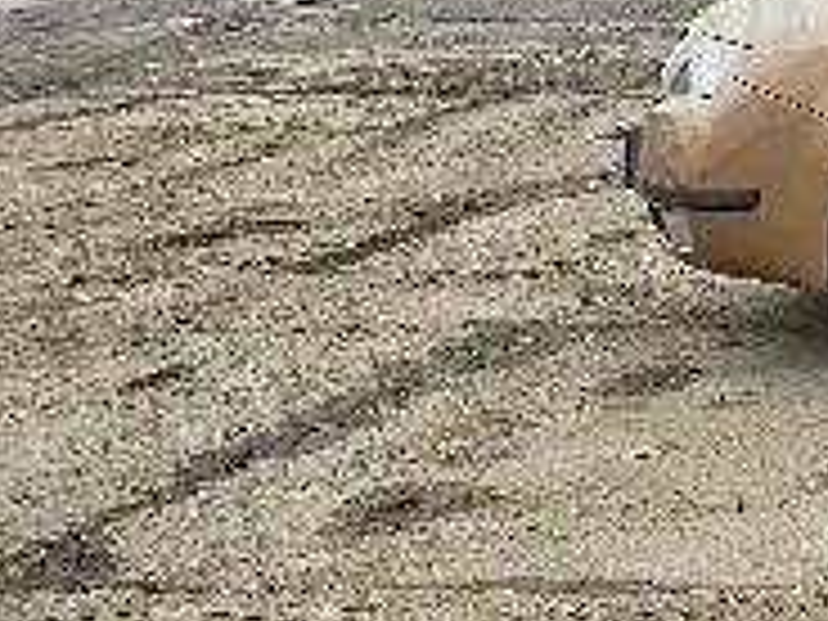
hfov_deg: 12.0
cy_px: 180
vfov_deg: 11.8
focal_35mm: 125
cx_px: 2097
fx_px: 2990
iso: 10
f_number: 1.7
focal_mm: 6.3
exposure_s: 1/263
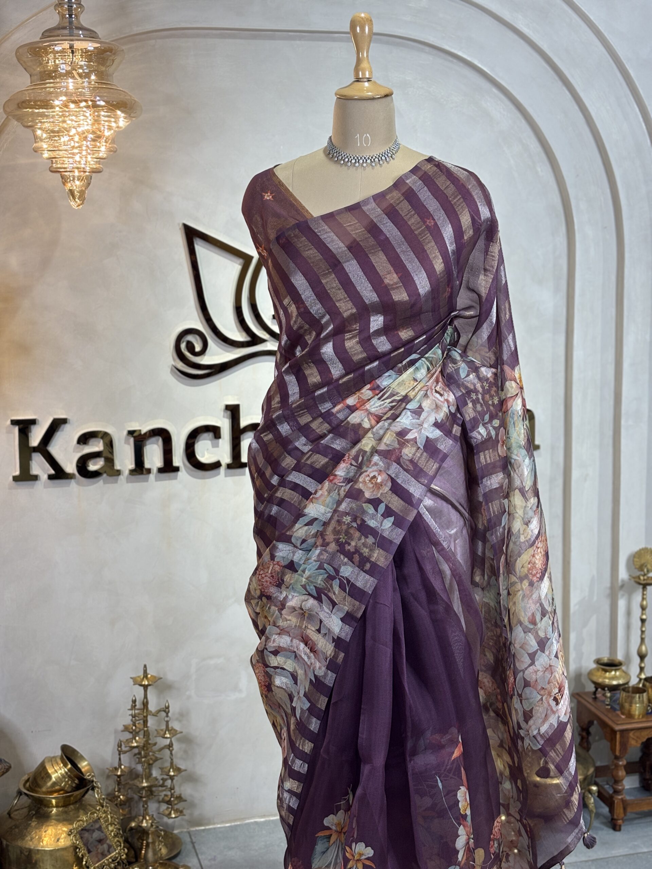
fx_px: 1306
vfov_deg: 36.8
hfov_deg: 28.0
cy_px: 434
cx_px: 326
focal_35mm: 52
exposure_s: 1/50
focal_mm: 5.96
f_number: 1.6
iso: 32
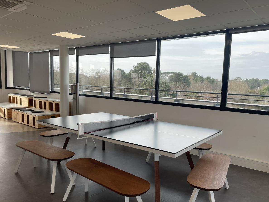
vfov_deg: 49.7
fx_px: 218
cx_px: 141
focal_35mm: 28
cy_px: 106
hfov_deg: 63.4
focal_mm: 4.2
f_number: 1.6
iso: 32
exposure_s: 1/540
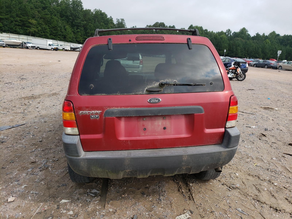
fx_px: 219
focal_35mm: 26
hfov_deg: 67.3
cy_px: 110
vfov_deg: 53.1
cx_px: 146
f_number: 1.5
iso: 50
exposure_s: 1/1667
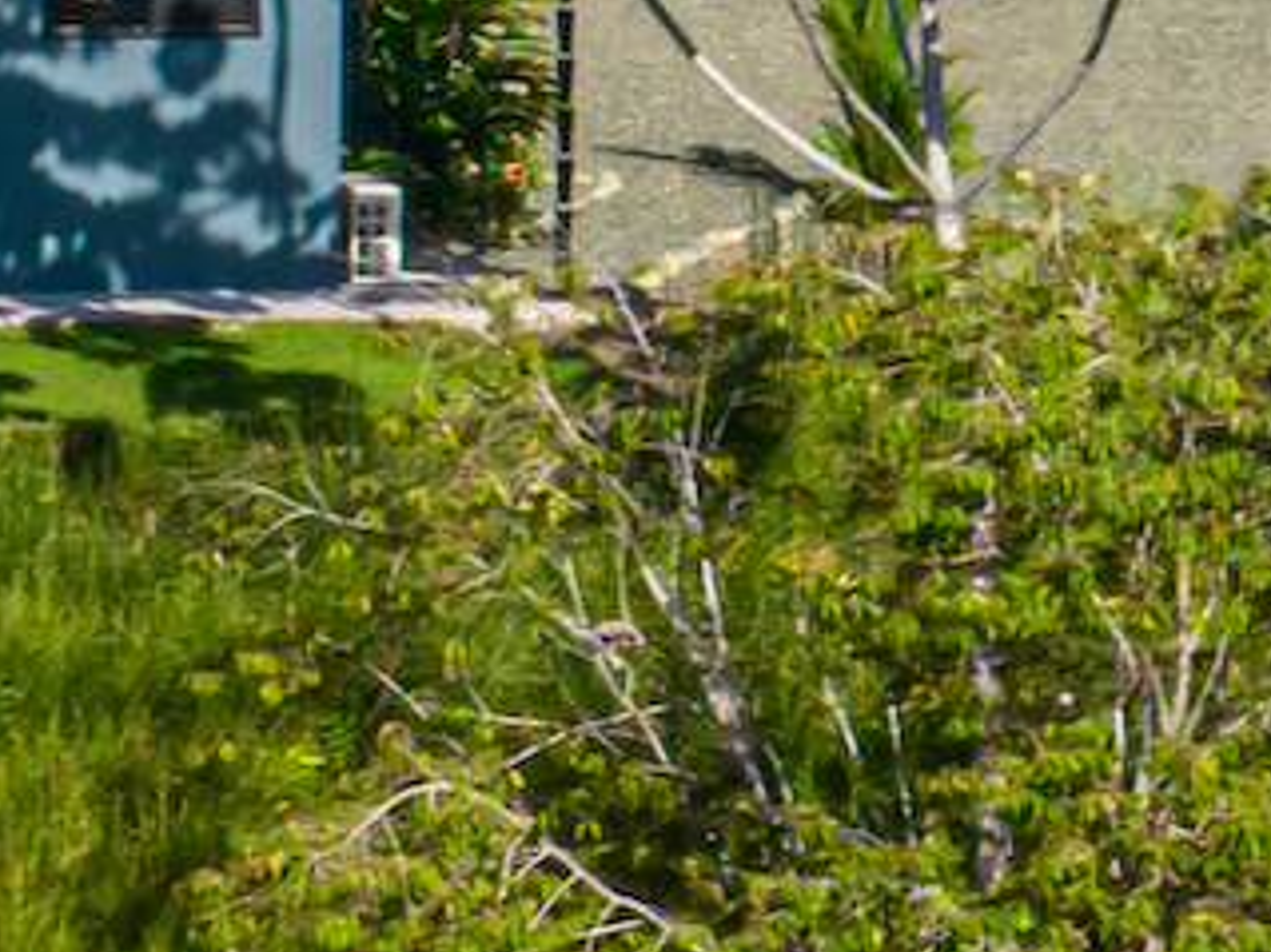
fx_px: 35566
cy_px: -1472
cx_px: -1438
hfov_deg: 2.0
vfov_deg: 1.5
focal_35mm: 969
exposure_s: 1/640
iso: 100
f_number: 4.4
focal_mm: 29.85
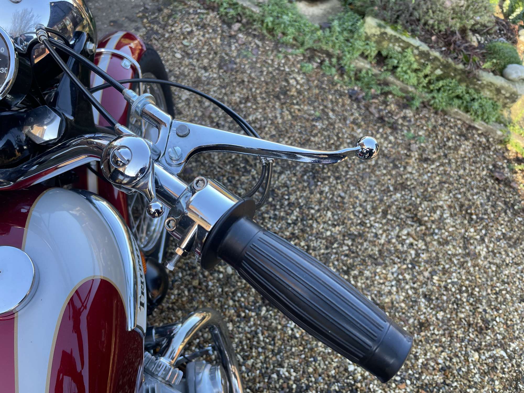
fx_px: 394
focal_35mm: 26
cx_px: 262
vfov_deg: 53.1
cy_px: 196
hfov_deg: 67.3
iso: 40
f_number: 1.6
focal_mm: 4.2
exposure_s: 1/121
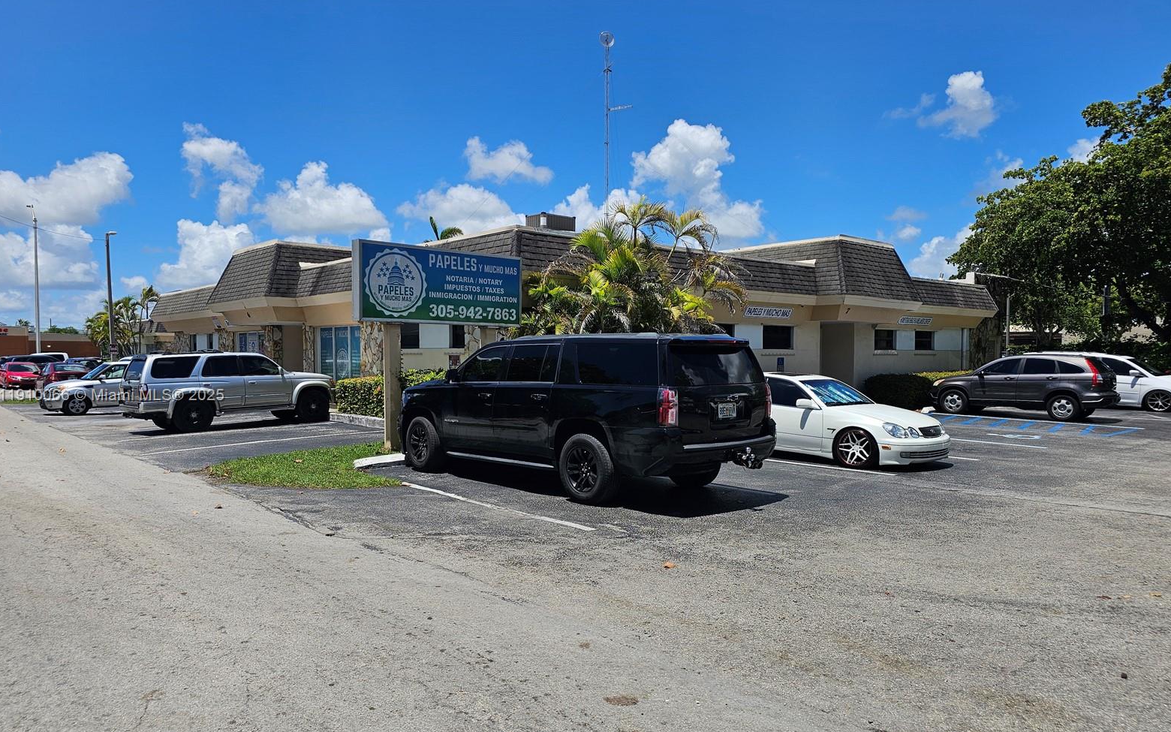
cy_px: 396
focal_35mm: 25
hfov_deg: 72.5
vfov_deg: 49.2
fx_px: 798
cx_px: 585
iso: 10
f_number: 1.7
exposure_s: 1/1182
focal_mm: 6.3
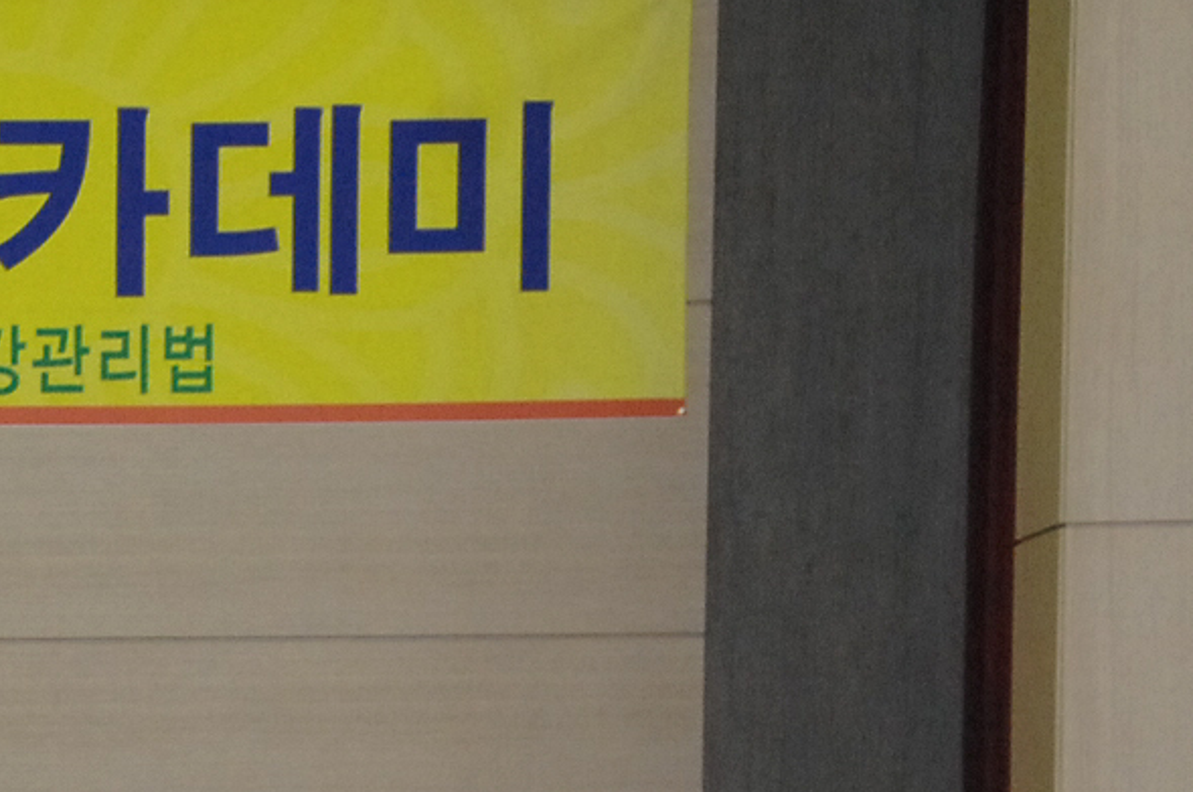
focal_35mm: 284
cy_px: 1272
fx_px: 9398
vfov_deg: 4.8
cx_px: -689
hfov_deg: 7.1
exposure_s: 1/60
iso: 800
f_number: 6.7
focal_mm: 52
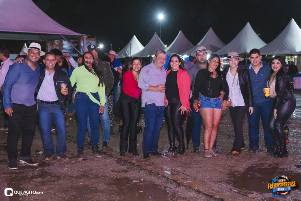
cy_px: 100
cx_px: 150
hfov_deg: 37.9
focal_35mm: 52
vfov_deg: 25.8
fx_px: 439
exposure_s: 1/200
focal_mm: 35
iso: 2500
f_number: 2.5
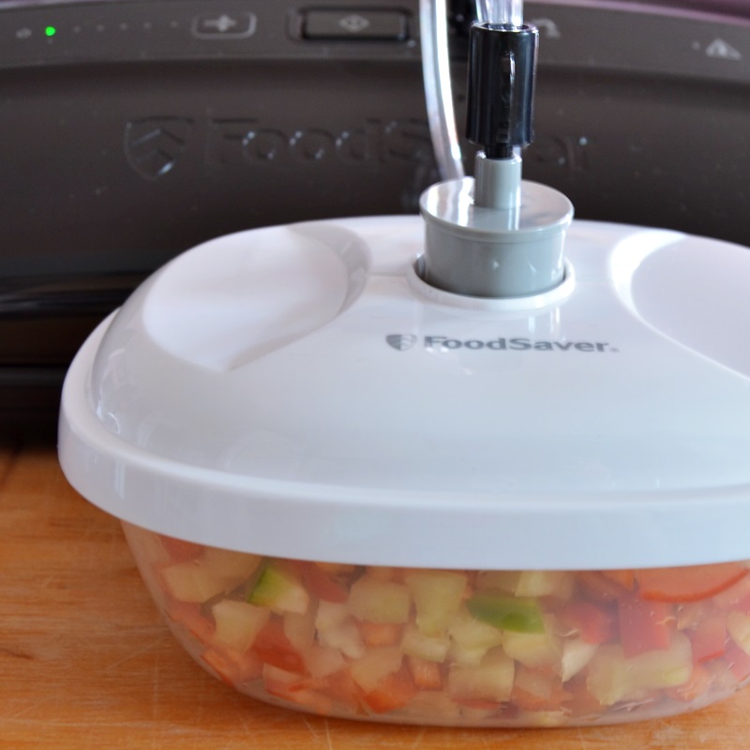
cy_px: 464
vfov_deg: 30.4
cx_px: 465
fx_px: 1373
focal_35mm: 56
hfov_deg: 30.4
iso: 200
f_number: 5.6
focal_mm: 22
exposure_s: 1/4
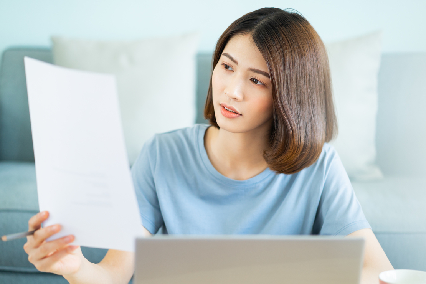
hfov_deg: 23.9
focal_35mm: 85
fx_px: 1006
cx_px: 213
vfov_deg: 16.1
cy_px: 142
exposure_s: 1/125
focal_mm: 85
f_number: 2.2
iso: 320
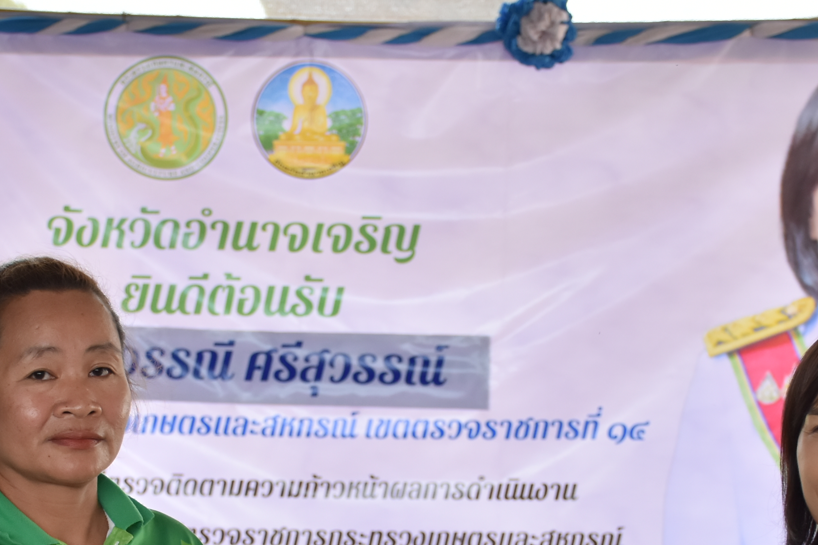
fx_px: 2567
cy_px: 521
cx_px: 377
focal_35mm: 113
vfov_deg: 12.0
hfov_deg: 18.1
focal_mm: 32
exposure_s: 1/250
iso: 450
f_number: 4
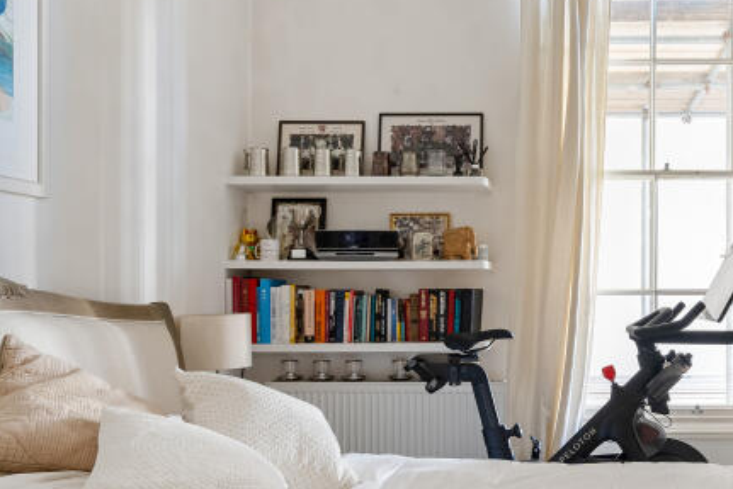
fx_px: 774
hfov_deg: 47.9
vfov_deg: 34.8
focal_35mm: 38
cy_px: 323
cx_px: 583
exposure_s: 1/2
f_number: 5
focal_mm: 16
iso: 400
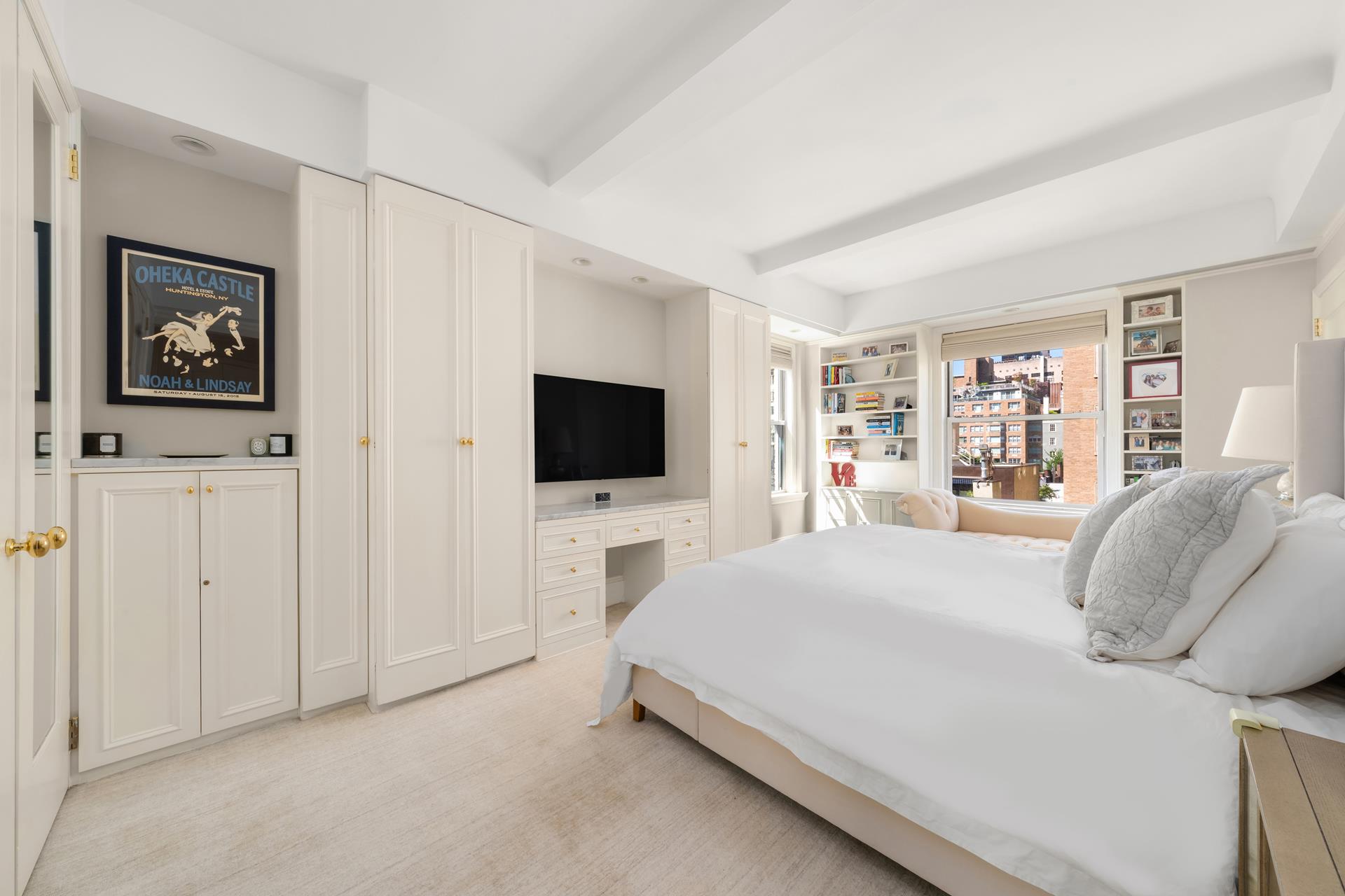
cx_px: 672
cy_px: 448
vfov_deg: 85.4
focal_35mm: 13
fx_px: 486
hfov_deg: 108.3
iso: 500
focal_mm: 13
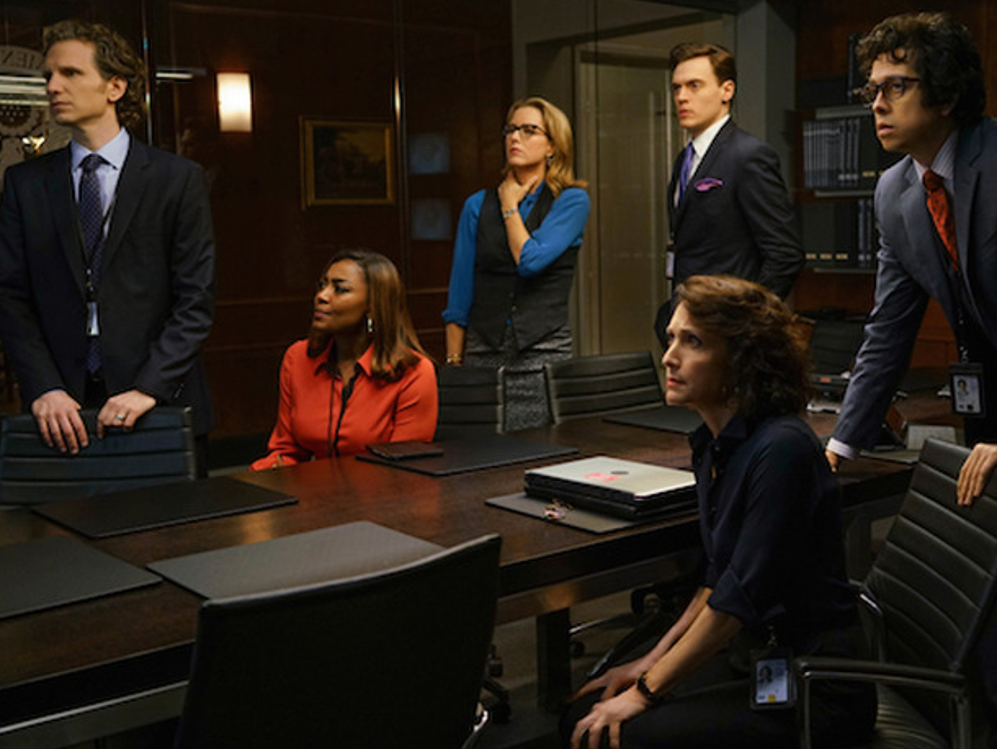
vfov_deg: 33.6
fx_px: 1239
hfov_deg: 43.7
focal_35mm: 43
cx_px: 561
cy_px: 365
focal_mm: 35
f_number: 2.8
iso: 1000
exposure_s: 1/60
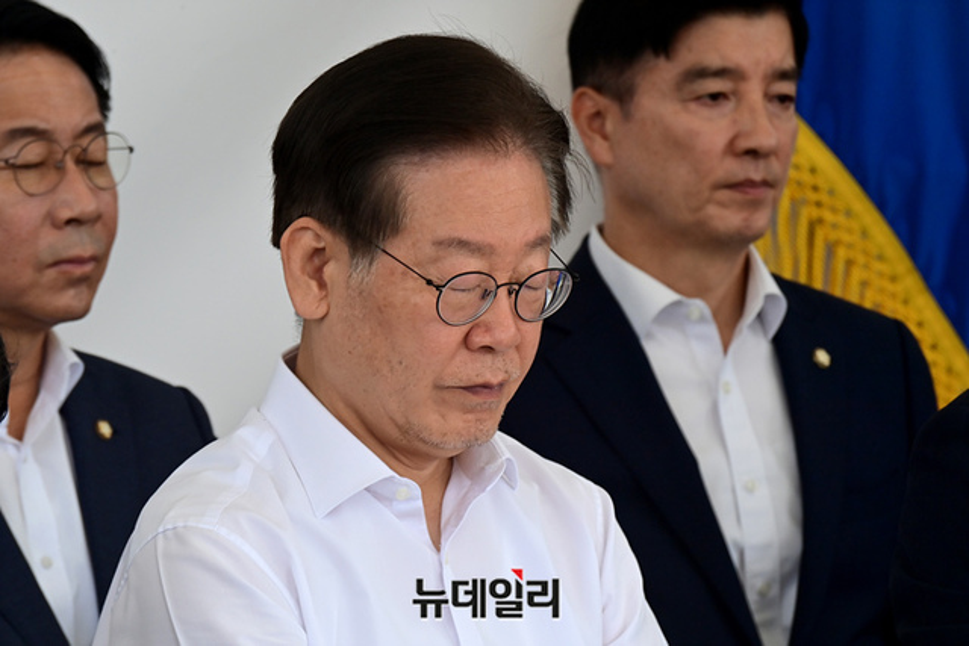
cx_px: 484
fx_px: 10768
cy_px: 323
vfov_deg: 3.4
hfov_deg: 5.2
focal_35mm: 400
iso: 1250
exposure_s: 1/250
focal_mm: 400
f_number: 11
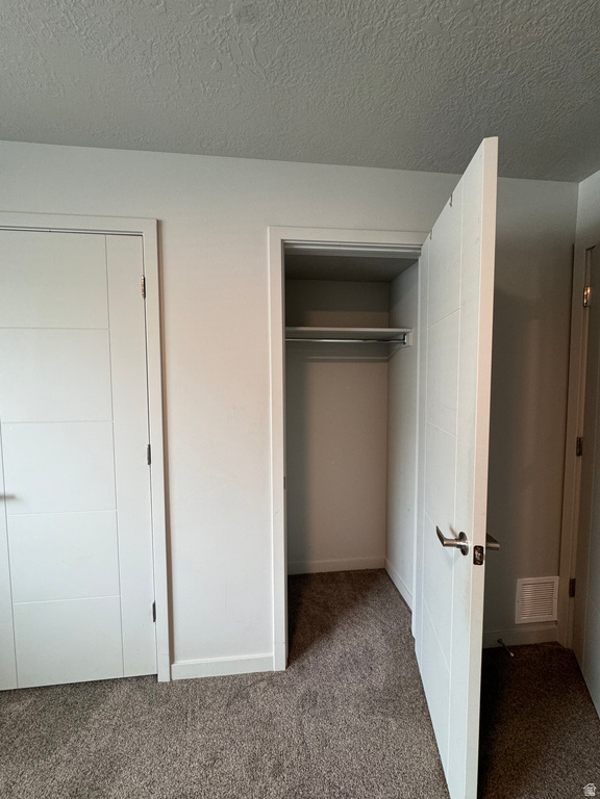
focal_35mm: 14
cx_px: 300
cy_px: 400
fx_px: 324
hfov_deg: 85.7
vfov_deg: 102.1
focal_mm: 2.22
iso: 160
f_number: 2.2
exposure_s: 1/120
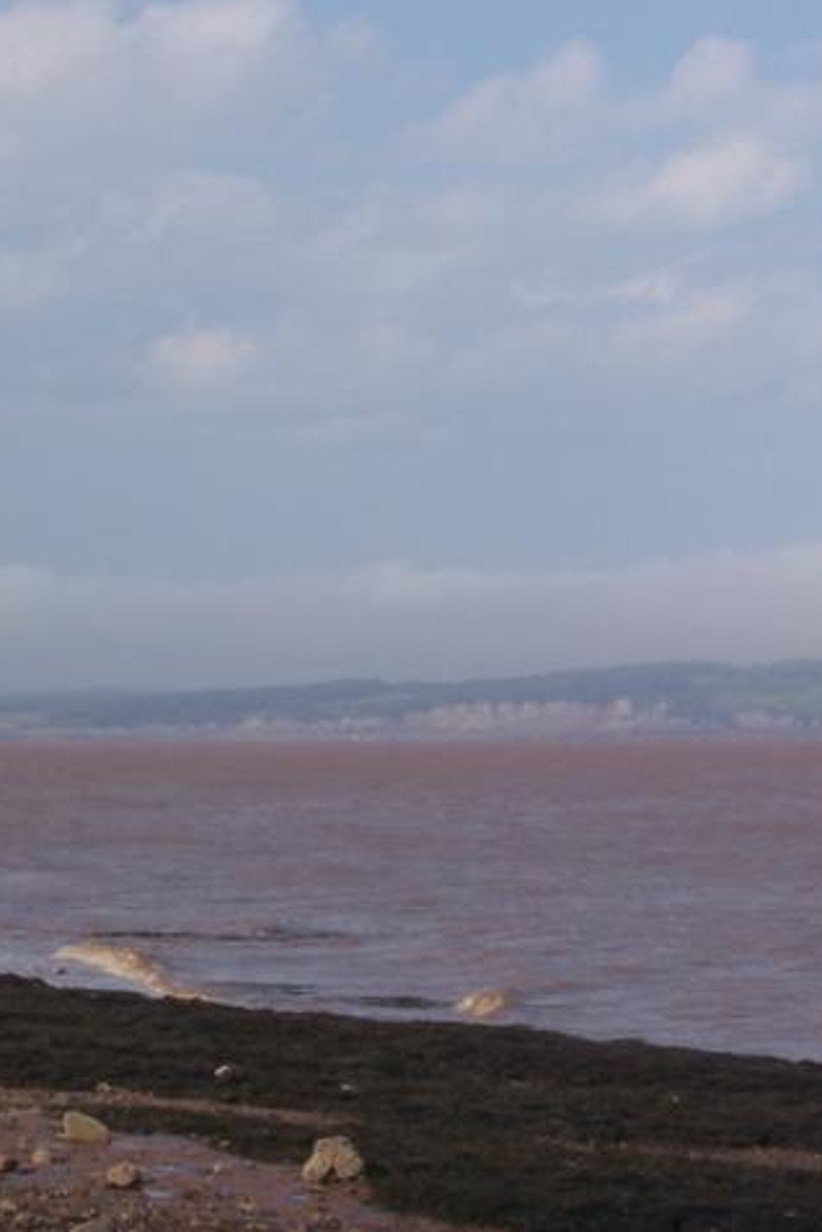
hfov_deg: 8.8
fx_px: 5308
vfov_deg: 13.2
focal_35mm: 155
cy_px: 617
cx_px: 690
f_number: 9.5
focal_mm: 16.8
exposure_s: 1/250
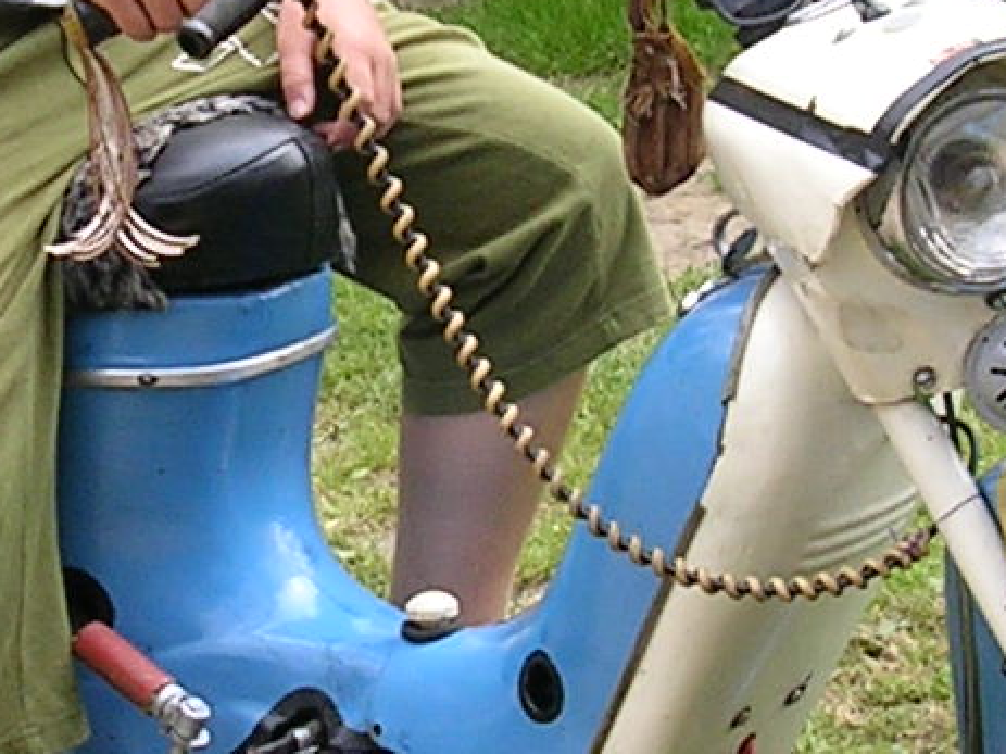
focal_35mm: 168
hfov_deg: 11.8
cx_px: 443
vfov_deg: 8.8
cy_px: 267
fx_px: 4881
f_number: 2.8
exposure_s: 1/321
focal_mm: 5.8
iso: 50
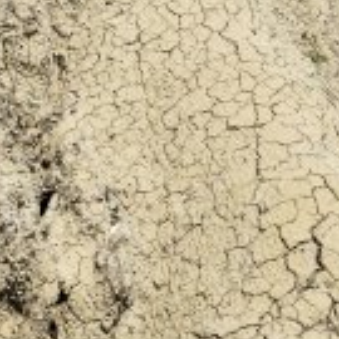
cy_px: -223
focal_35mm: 92
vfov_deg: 16.5
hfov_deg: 18.9
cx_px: 147
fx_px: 1019
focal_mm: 6.3
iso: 10
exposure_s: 1/1027
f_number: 1.7
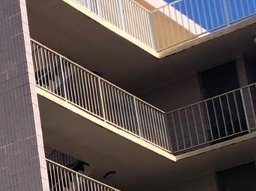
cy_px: 279
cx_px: -339
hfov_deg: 12.3
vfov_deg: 10.9
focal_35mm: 131
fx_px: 968
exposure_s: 1/1312
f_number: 1.8
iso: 20
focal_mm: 4
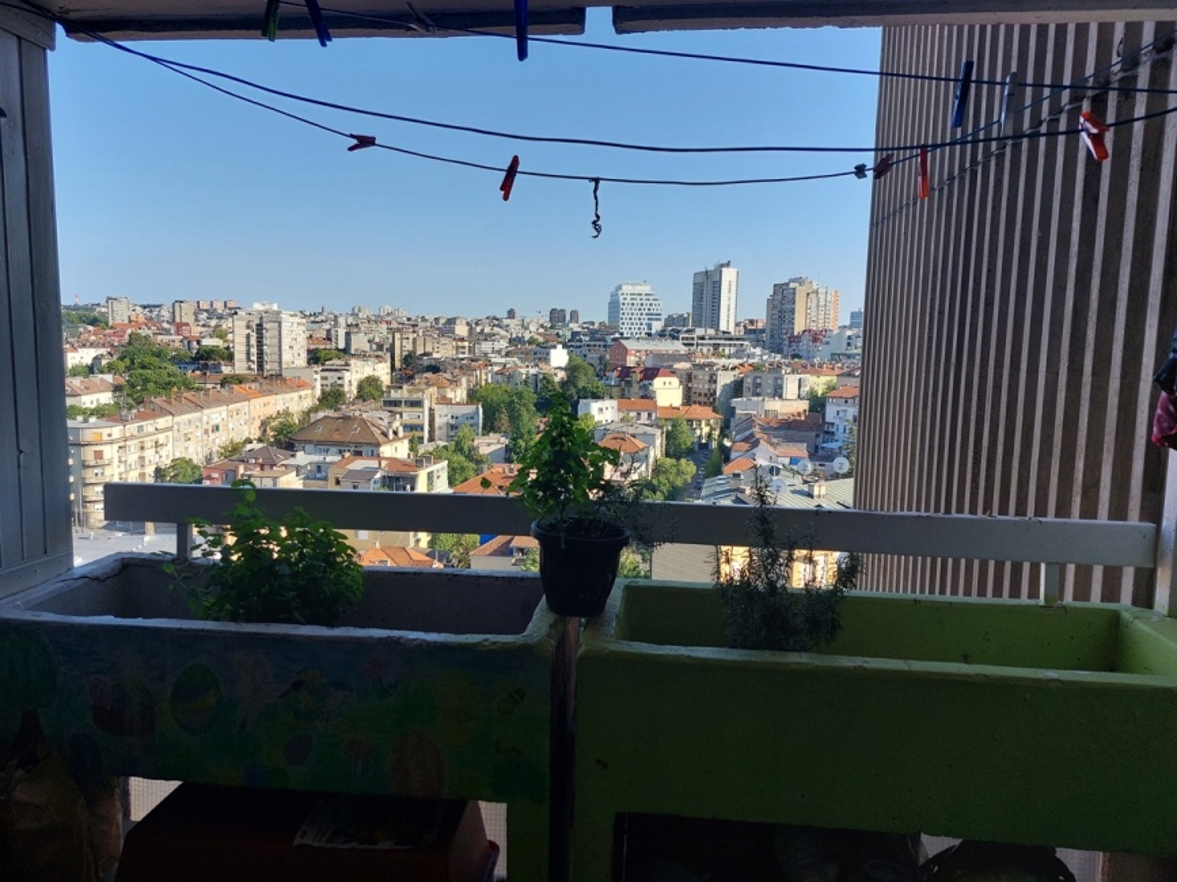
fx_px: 816
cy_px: 441
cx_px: 588
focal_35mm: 24
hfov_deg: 71.6
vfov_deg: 56.8
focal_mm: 5.23
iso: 25
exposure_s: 1/566
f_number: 1.8
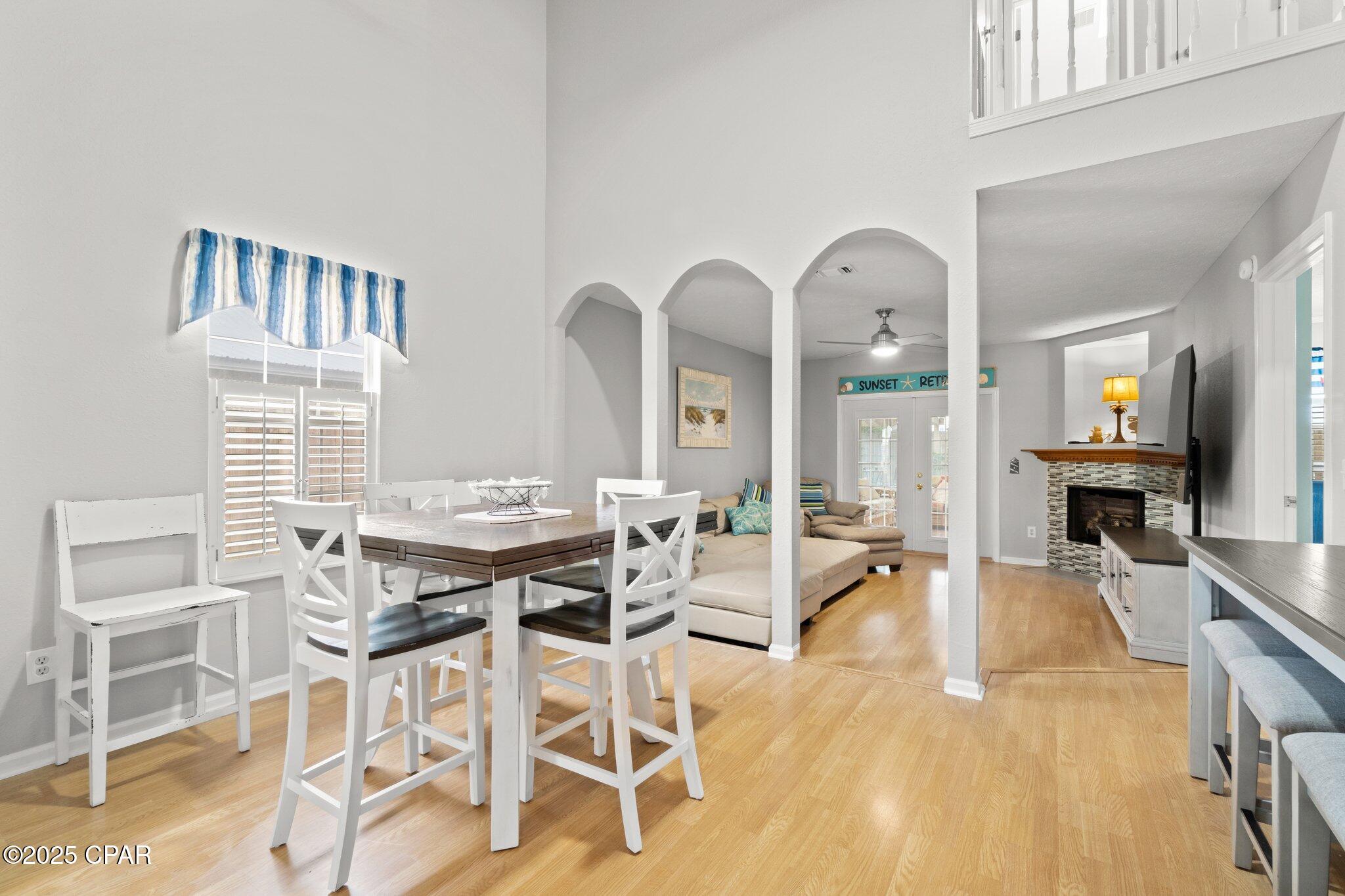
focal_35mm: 15
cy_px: 448
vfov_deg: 77.3
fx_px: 560
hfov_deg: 100.4
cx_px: 672
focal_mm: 10
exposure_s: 4
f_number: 9
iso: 400
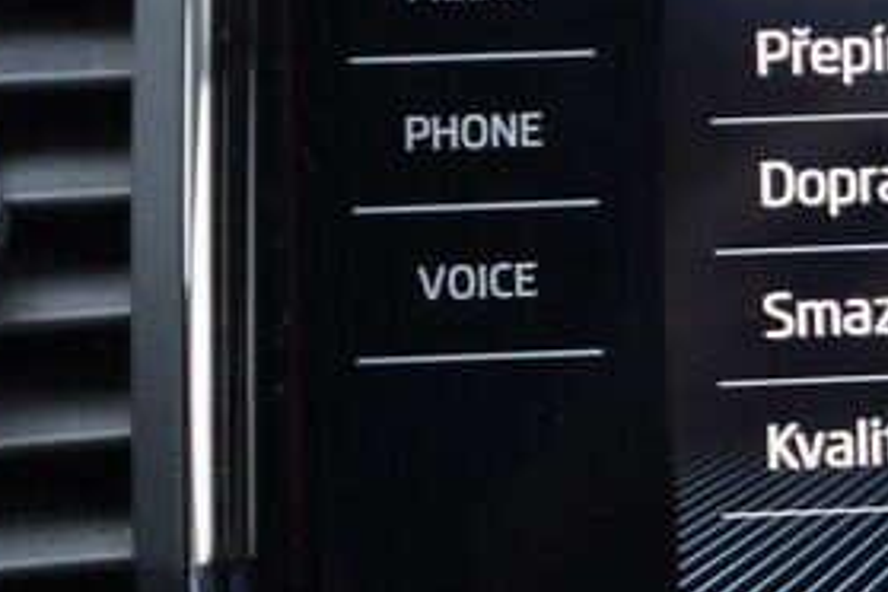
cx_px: 1429
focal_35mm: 132
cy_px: 37
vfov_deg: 10.3
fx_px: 3256
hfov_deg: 14.3
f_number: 2.8
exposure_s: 1/40
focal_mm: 24
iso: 200
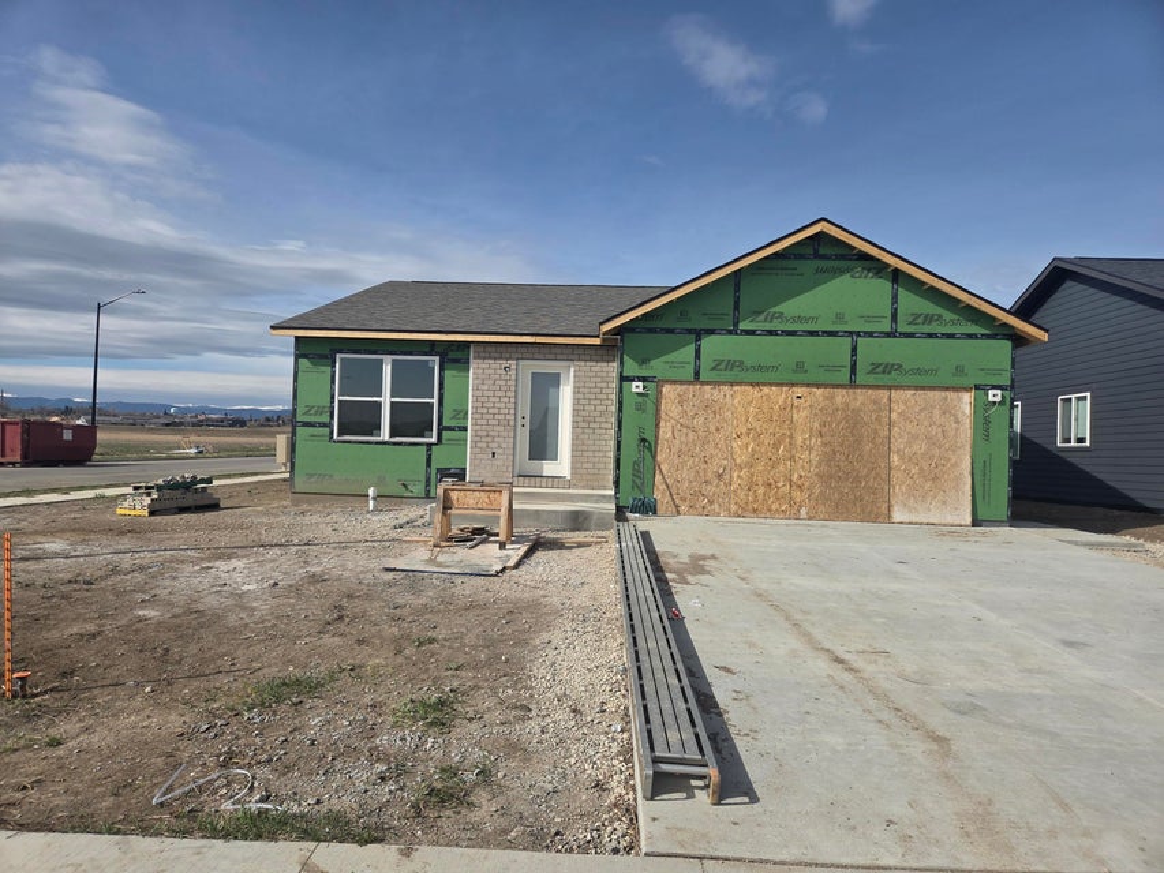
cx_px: 582
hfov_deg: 73.9
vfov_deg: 58.9
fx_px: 774
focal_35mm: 23
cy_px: 436
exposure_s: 1/7891
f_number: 1.8
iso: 64
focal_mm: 5.4
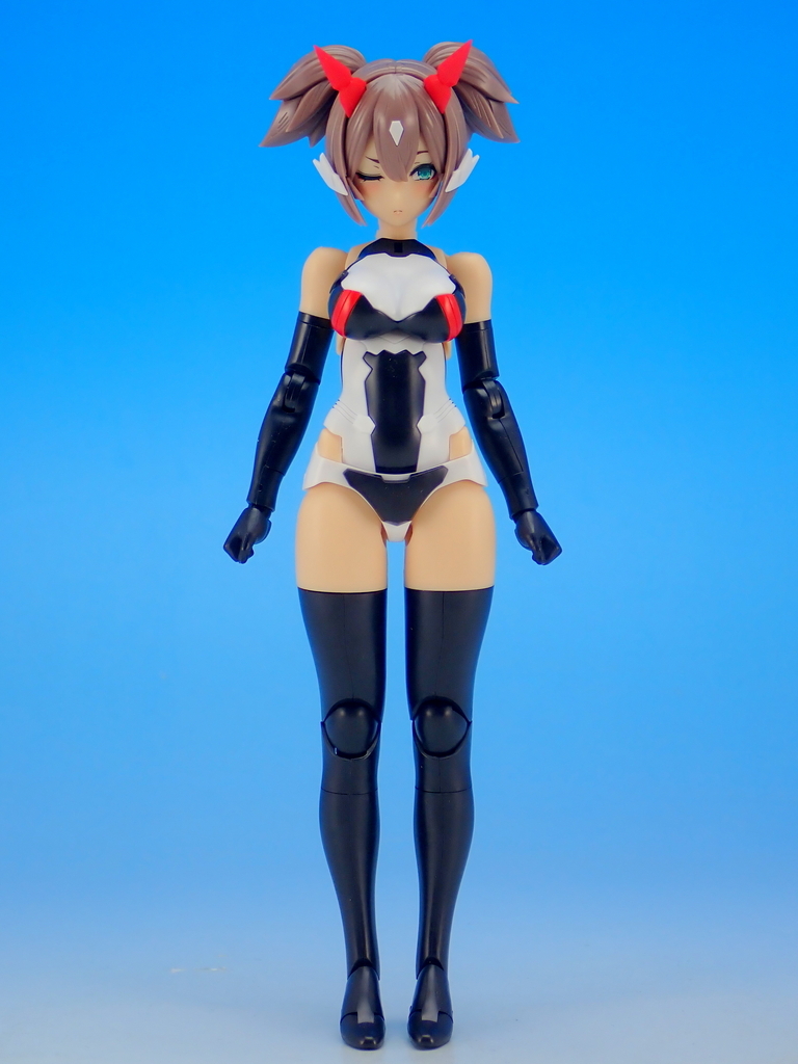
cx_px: 399
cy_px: 532
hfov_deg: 19.1
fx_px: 2367
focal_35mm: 77
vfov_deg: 25.3
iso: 100
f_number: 4.1
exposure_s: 1/15
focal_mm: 13.65
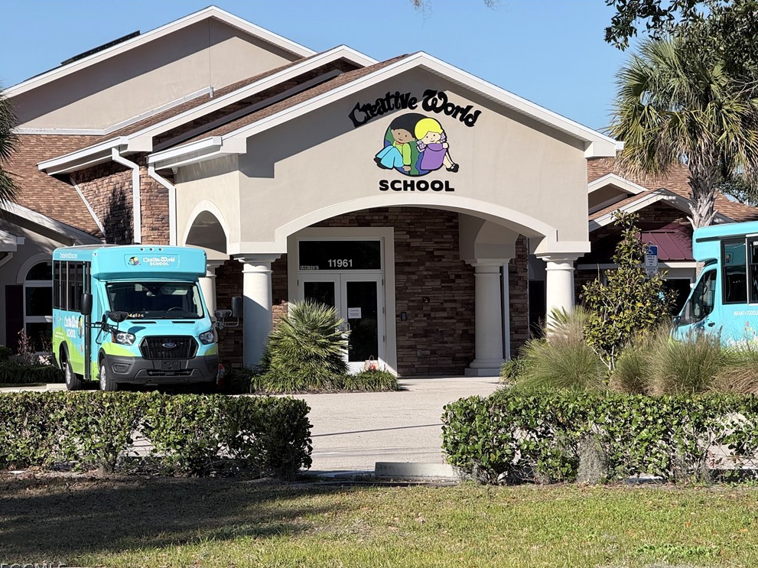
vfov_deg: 11.9
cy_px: 289
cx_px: 387
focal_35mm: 124
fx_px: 2715
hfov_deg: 15.9
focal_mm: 15.66
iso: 50
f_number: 2.8
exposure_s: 1/1916
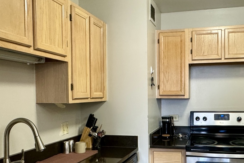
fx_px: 210
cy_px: 150
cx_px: 160
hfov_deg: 59.1
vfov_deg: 39.0
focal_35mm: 31
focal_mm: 2.22
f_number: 2.2
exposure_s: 1/60
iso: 500
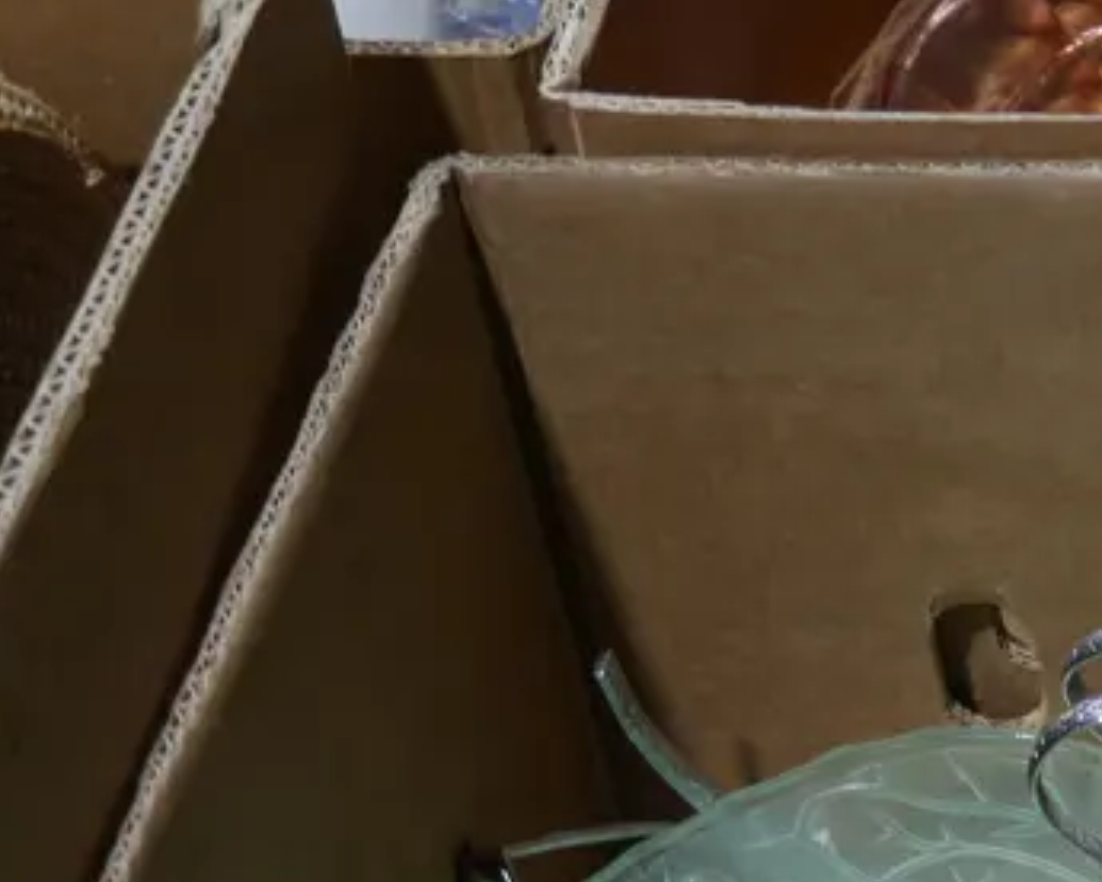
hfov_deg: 15.6
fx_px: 3783
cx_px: 1495
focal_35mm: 116
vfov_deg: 12.8
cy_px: 1200
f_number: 4.5
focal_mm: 20
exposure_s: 1/60
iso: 250
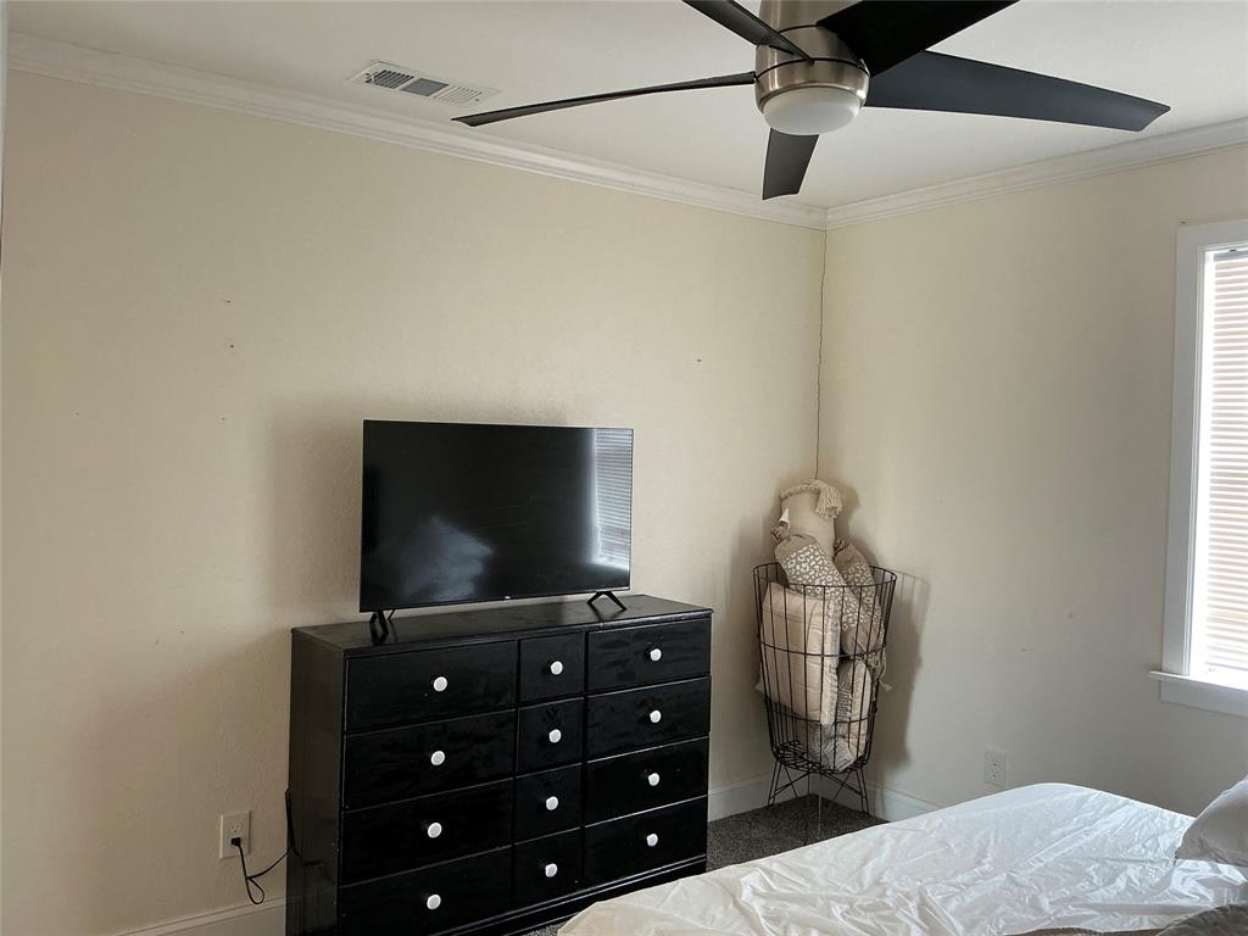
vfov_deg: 49.7
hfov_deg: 63.4
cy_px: 468
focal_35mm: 28
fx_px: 1009
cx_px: 624
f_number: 1.8
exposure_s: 1/60
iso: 100
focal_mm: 3
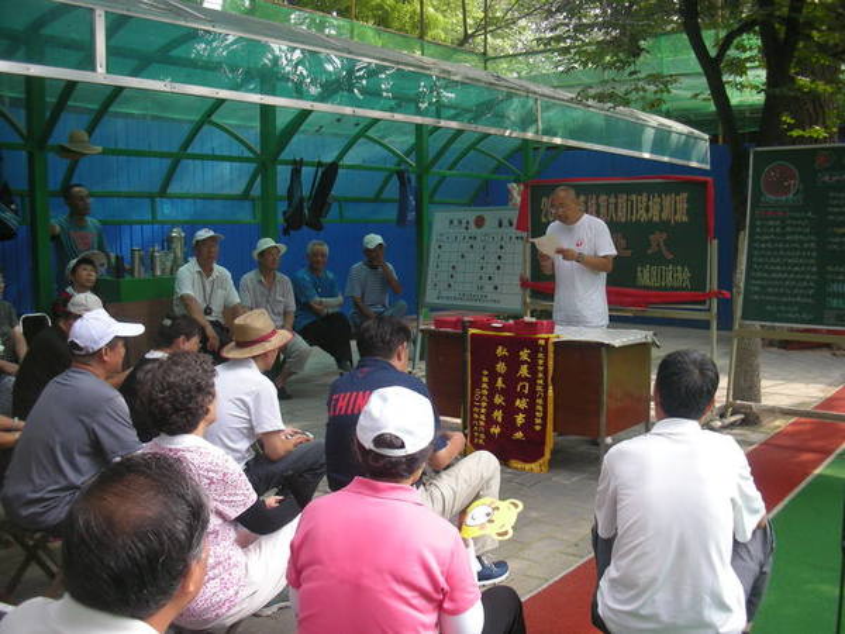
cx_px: 422
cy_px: 317
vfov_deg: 40.7
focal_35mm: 35
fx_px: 854
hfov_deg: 52.6
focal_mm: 5.8
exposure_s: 1/134
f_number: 2.8
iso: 50
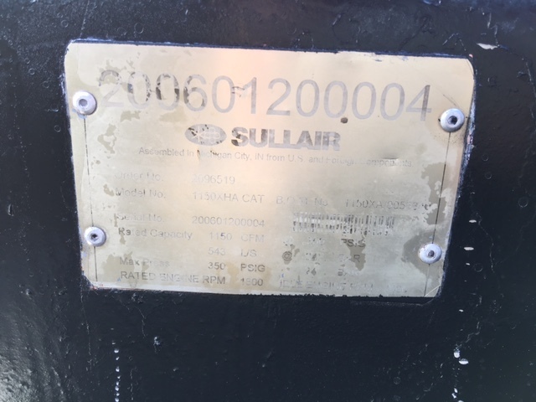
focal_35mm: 29
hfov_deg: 61.7
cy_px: 201
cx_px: 268
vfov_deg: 48.2
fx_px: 449
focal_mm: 4.15
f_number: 2.2
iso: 25
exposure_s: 1/60
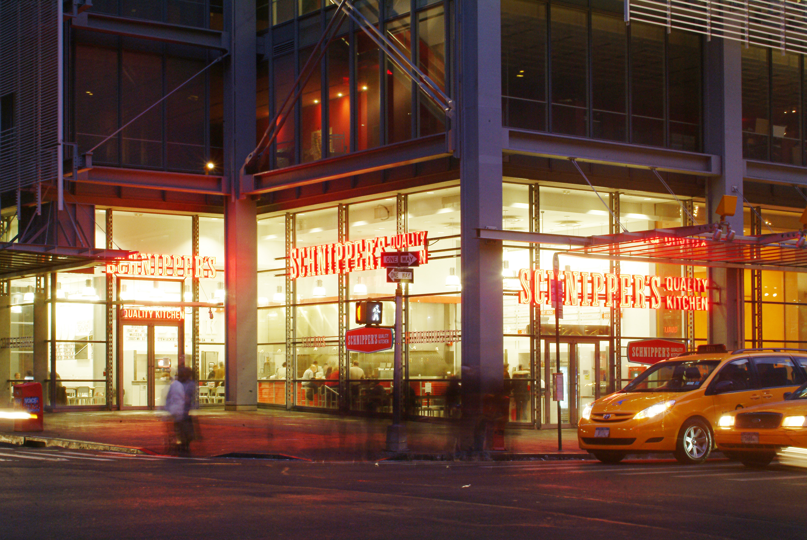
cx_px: 404
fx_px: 1481
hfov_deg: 30.5
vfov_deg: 20.7
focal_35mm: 66
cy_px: 270
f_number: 22
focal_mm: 44
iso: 200
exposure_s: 4
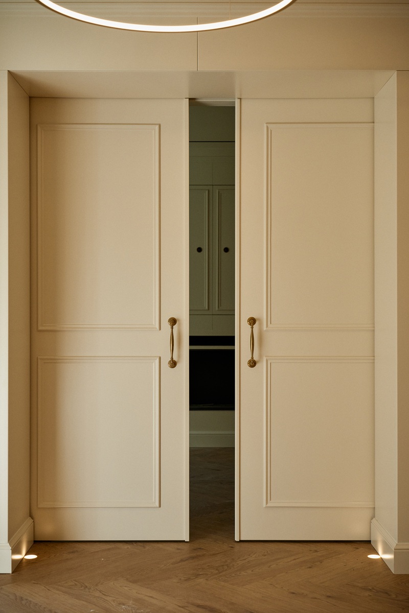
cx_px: 204
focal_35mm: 50
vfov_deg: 39.6
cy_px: 306
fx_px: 852
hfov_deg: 27.0
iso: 640
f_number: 3.5
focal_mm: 50
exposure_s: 1/1000
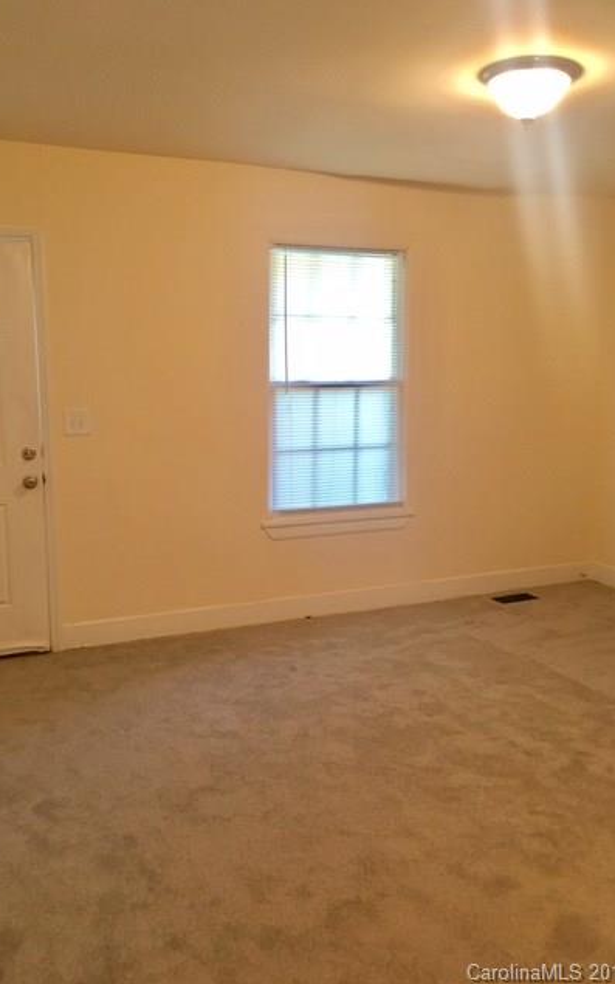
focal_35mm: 31
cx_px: 273
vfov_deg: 61.2
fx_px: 831
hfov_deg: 40.5
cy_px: 491
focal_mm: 4.15
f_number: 2.2
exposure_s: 1/30
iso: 100
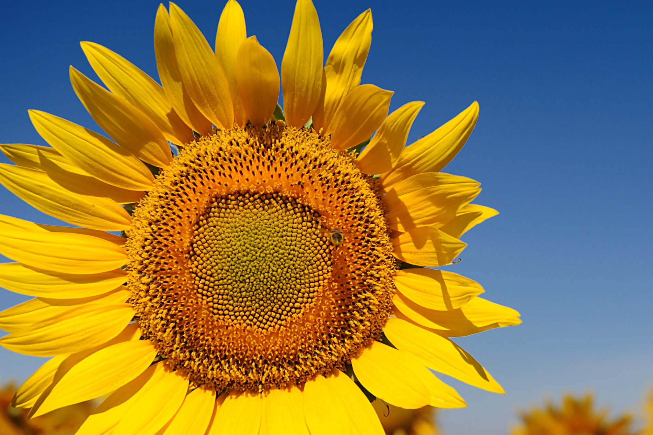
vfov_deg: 13.0
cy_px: 188
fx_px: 1903
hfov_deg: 19.5
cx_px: 383
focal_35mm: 105
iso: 500
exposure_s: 1/2500
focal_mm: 78
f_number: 9
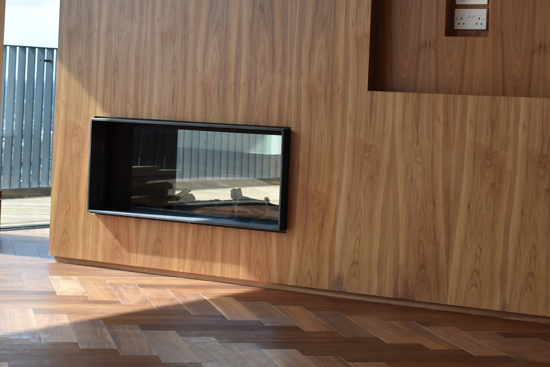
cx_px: 307
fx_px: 1467
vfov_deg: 14.2
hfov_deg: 21.2
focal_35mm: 96
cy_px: 68
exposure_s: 1/250
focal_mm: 31
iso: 200
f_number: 5.6
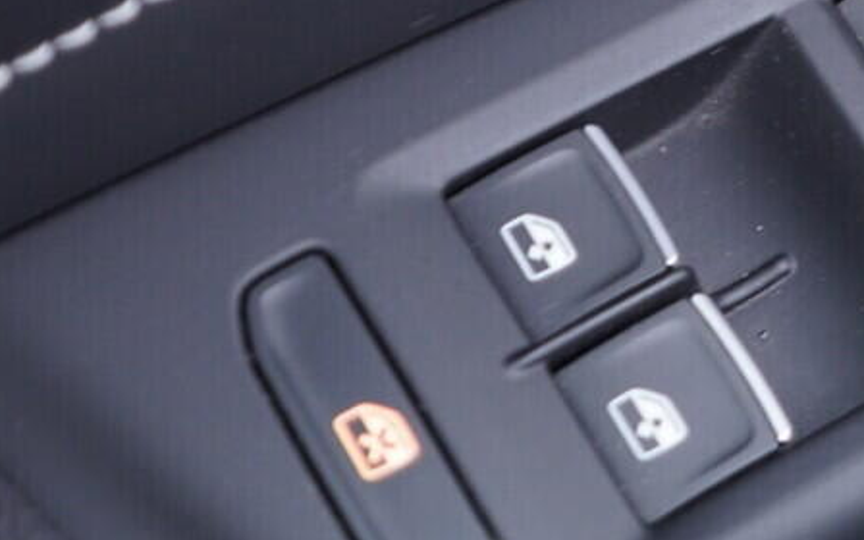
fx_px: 2779
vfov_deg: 10.9
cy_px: -71
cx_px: 1134
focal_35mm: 118
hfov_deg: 16.7
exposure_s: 1/40
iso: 320
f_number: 2.8
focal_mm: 24
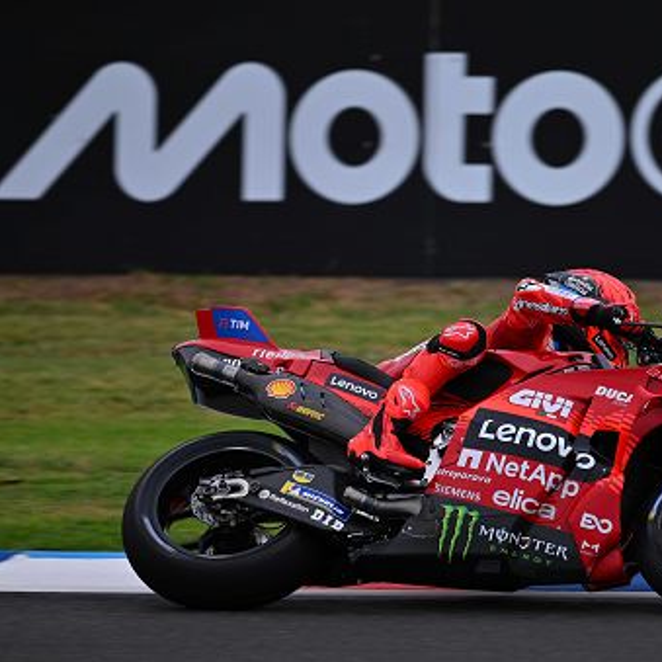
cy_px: 331
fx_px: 11121
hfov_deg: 3.4
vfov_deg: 3.4
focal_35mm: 514
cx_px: 435
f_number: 4.5
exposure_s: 1/800
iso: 250
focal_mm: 400
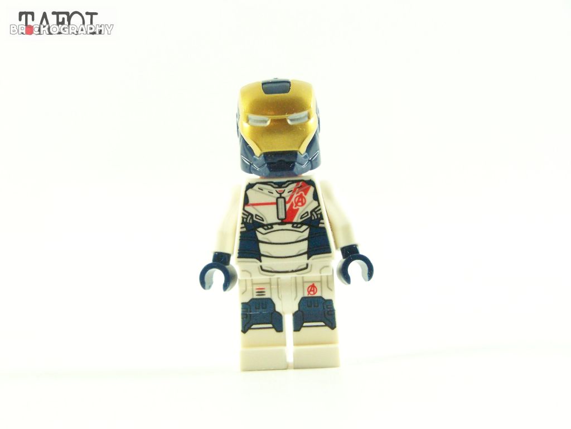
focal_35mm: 94
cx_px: 286
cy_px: 214
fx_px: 1551
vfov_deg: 15.7
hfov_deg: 20.9
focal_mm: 15.6
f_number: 3.6
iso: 400
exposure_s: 1/60
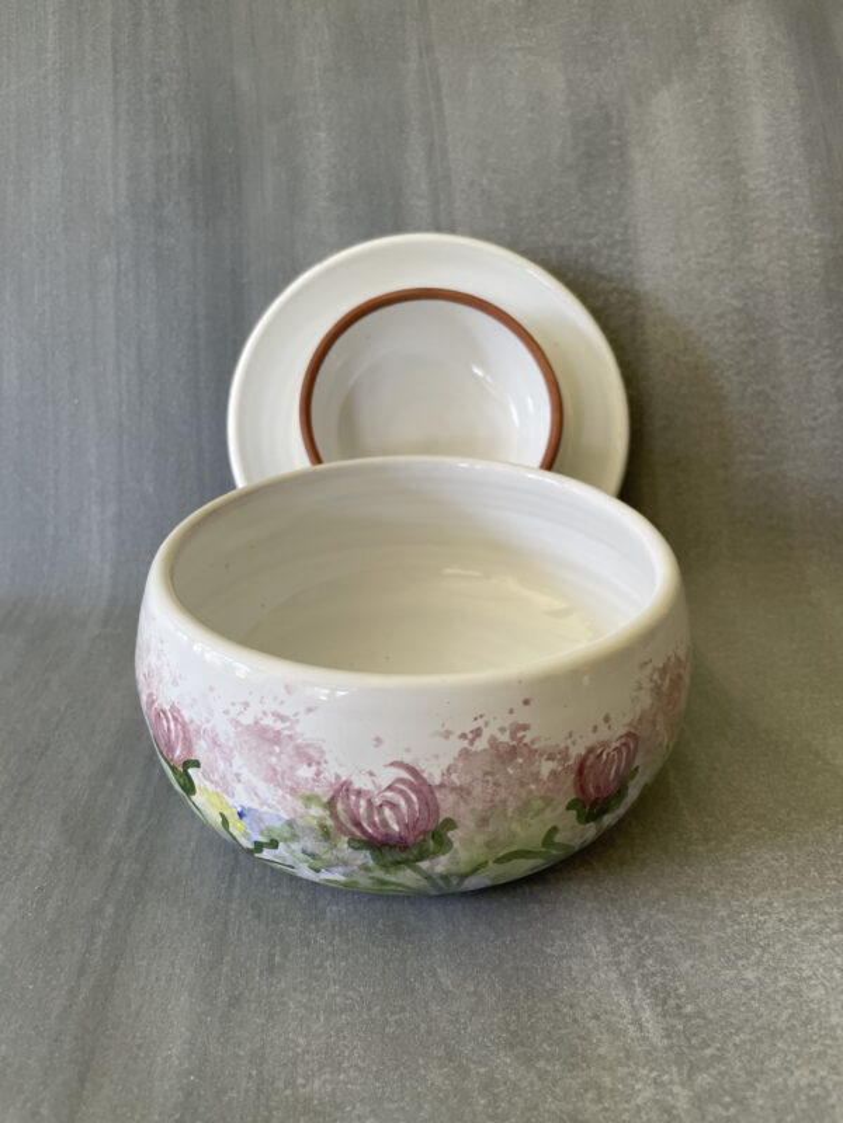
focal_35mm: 26
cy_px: 562
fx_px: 844
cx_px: 422
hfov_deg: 53.1
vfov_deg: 67.3
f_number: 1.6
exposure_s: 1/121
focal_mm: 4.2
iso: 125
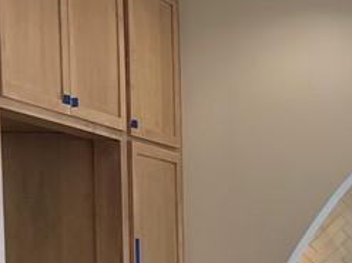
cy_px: 353
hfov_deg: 15.9
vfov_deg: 13.2
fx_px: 1098
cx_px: 604
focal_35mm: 108
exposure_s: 1/120
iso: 32
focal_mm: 5.7
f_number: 1.5
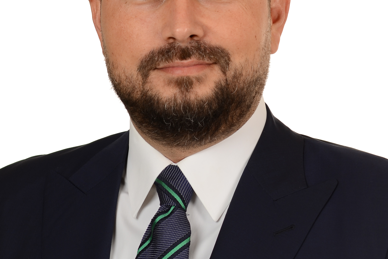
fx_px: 2726
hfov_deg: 8.1
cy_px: 105
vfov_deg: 5.4
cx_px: 205
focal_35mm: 253
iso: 160
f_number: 5
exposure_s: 1/125
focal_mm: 85
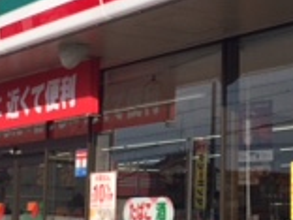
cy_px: 86
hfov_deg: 16.3
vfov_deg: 12.4
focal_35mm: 119
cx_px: 276
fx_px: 1007
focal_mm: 4.15
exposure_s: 1/2415
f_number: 2.2
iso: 32
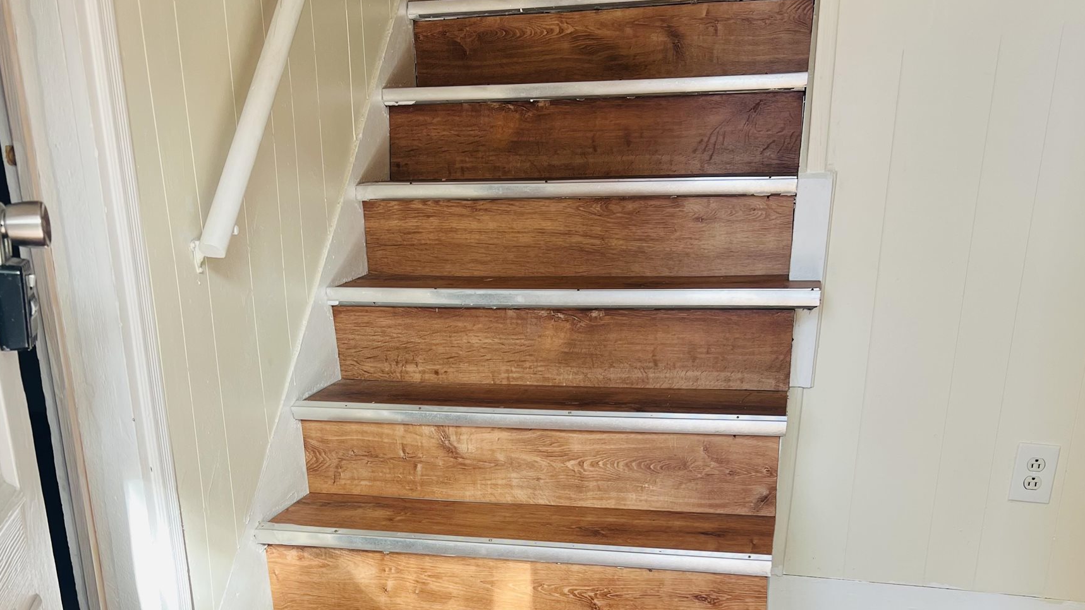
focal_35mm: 38
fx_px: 1093
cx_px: 543
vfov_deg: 29.8
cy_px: 560
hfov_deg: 52.8
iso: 40
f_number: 1.5
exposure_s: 1/121
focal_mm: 5.7
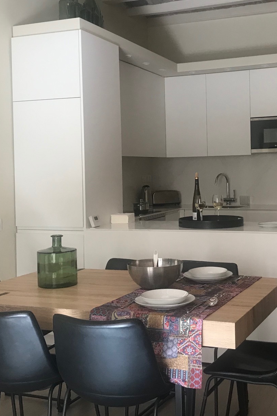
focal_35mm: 48
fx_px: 554
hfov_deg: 27.9
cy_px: 177
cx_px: 183
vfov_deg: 41.0
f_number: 1.8
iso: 32
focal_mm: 3.99
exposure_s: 1/33
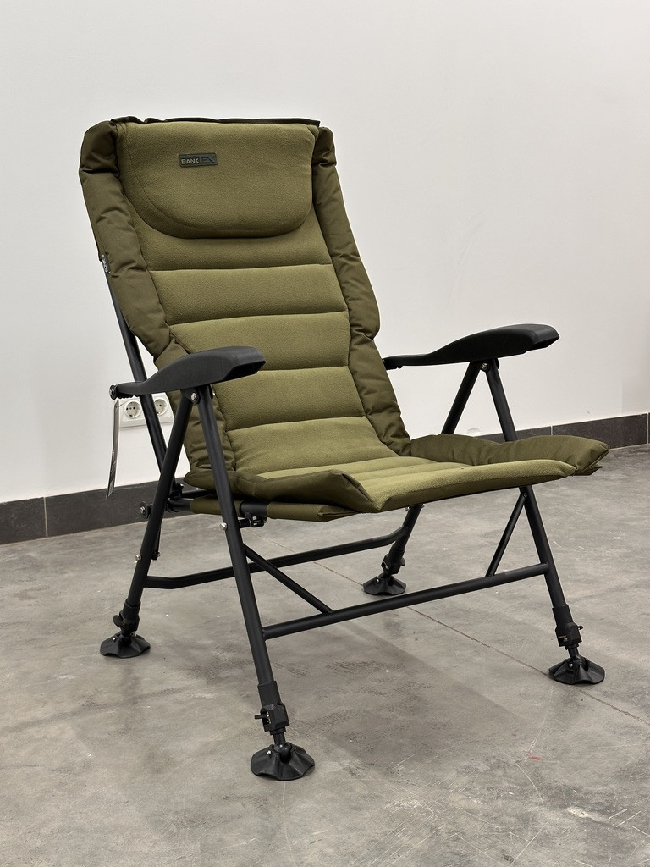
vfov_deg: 39.7
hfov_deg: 30.3
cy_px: 434
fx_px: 1202
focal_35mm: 48
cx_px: 325
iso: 50
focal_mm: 6.86
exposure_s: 1/50
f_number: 1.78
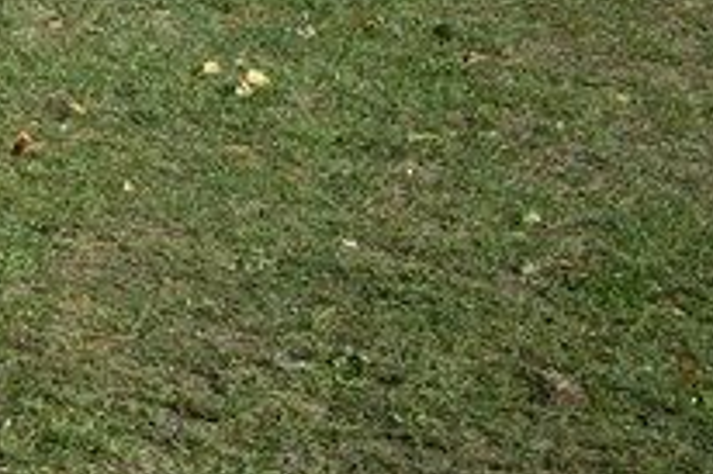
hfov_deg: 10.3
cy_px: -462
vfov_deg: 7.7
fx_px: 3394
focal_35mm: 171
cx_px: -1035
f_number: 3.8
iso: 100
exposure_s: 1/800
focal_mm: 23
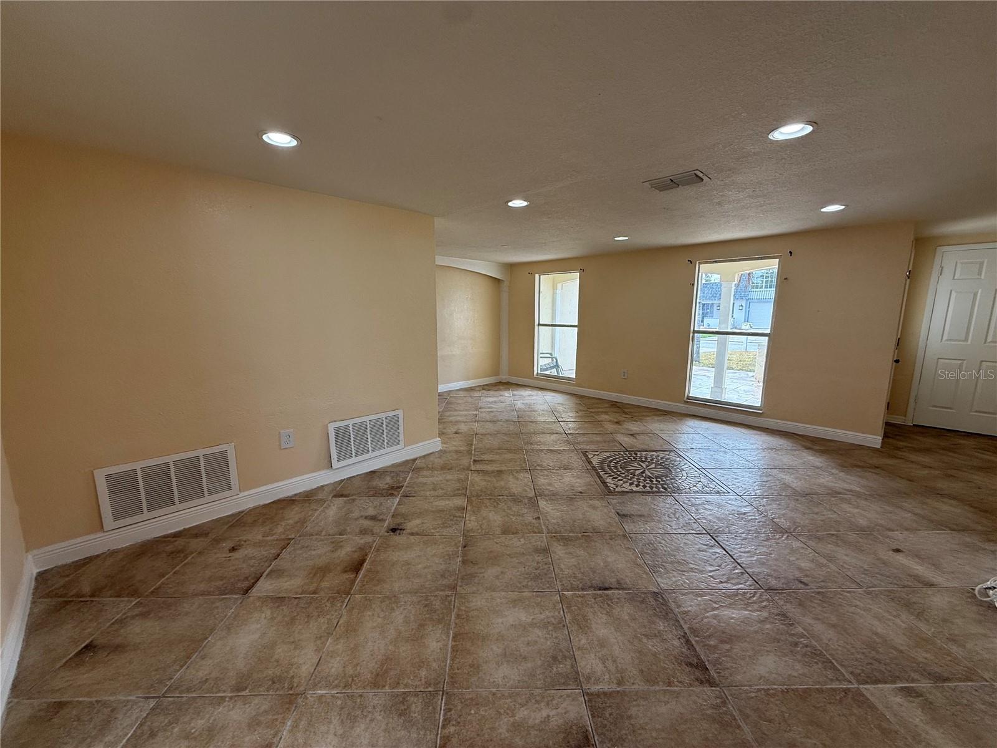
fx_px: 403
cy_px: 374
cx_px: 498
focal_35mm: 14
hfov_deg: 102.1
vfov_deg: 85.7
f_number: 2.2
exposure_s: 1/160
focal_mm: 2.22
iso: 64
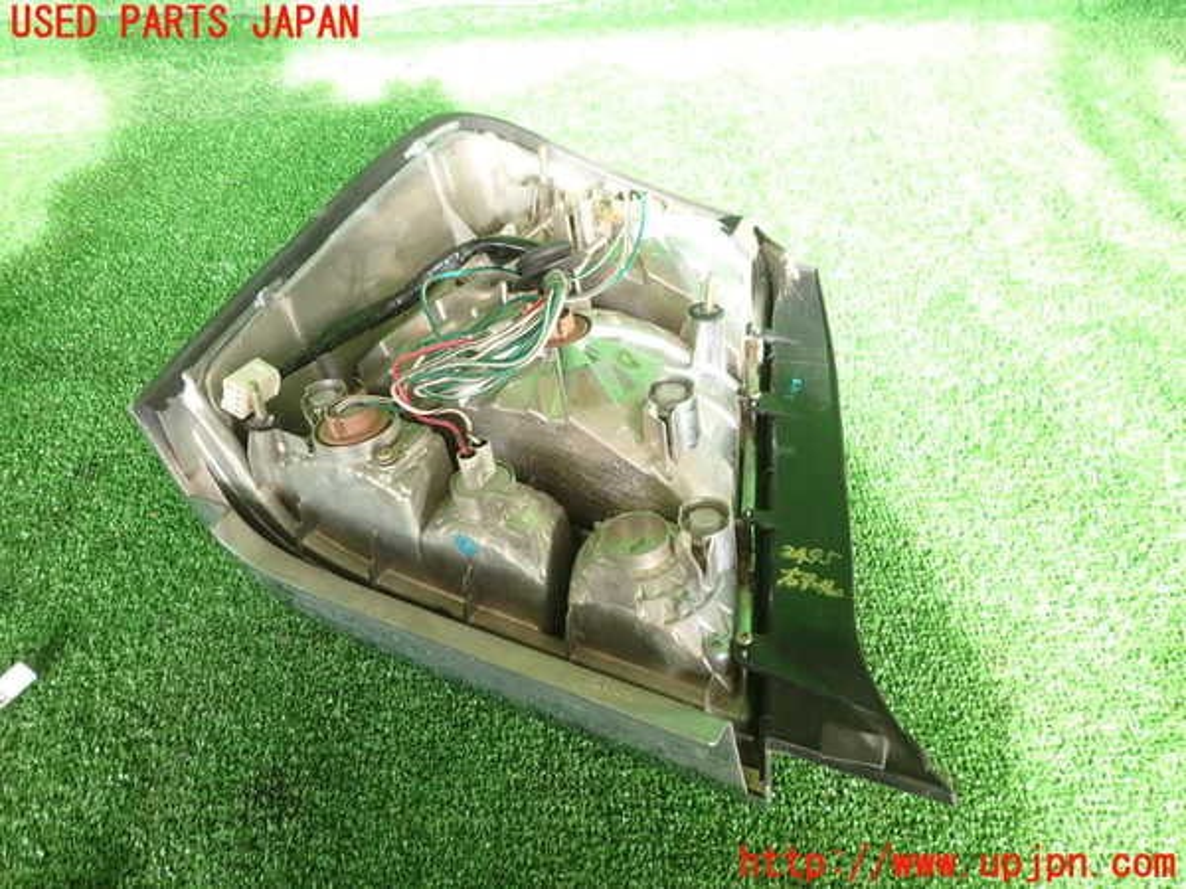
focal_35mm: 25
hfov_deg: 69.4
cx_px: 593
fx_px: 857
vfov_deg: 54.9
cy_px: 444
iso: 200
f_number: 2
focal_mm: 4.5
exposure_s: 1/60
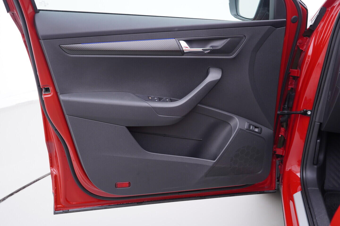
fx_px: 340
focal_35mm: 36
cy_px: 113
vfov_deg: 36.9
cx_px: 170
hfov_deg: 53.1
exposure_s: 1/40
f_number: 2.8
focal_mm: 24
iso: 125
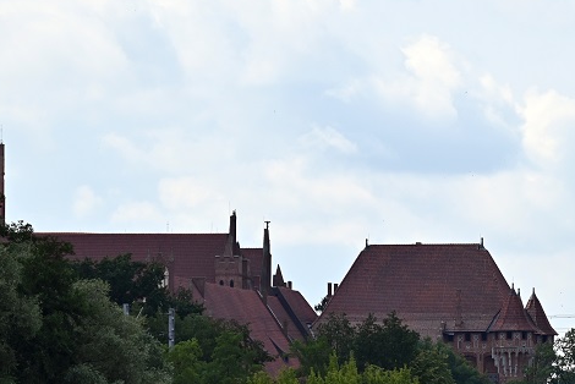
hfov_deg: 5.7
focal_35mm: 364
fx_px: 5817
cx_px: 345
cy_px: 253
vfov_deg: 3.8
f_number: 5.6
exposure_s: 1/1600
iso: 200
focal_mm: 180
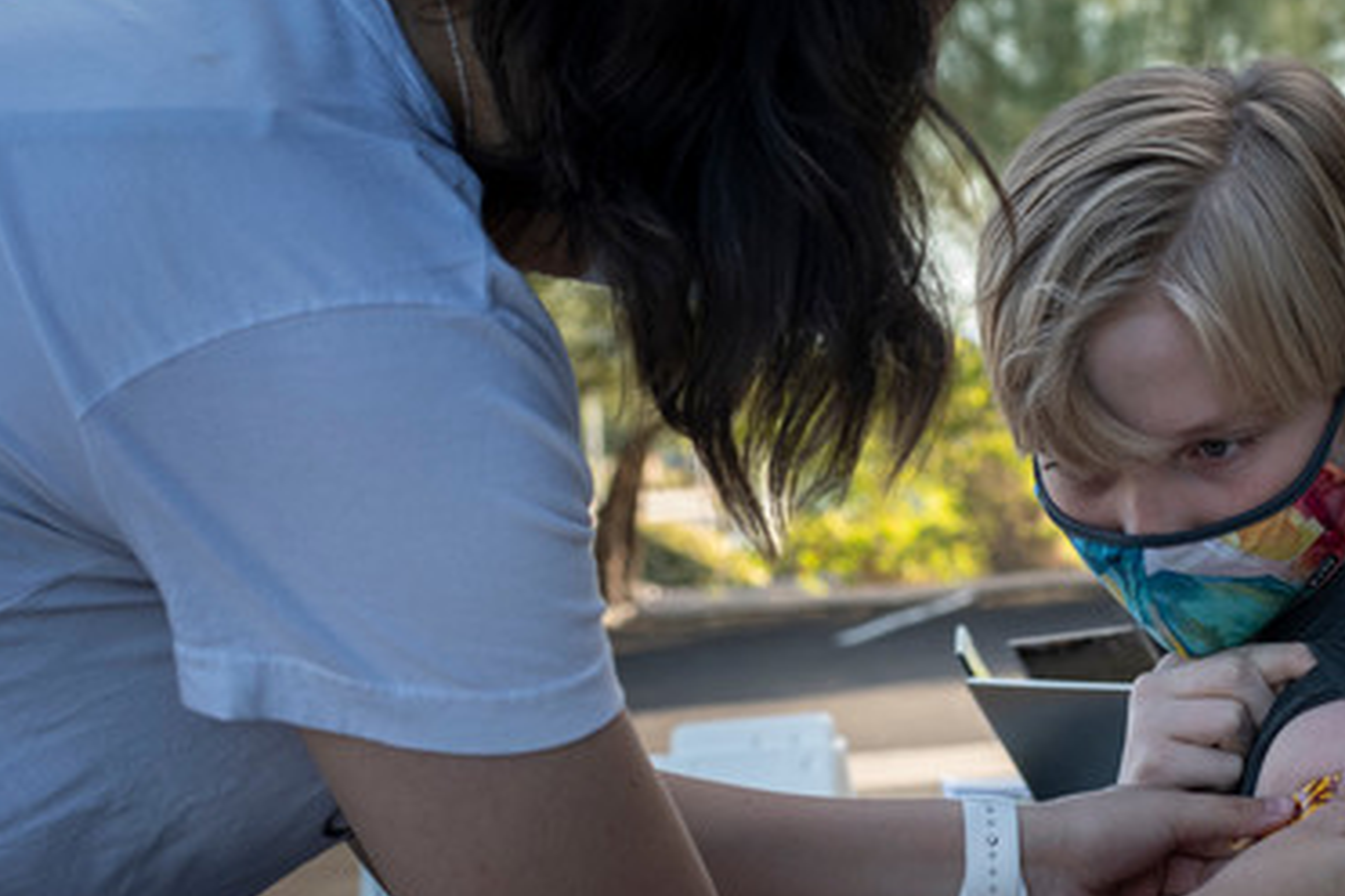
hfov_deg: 17.7
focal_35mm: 115
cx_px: 962
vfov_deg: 11.9
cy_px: 553
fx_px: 4296
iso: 640
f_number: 6.3
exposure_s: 1/250
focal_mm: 50
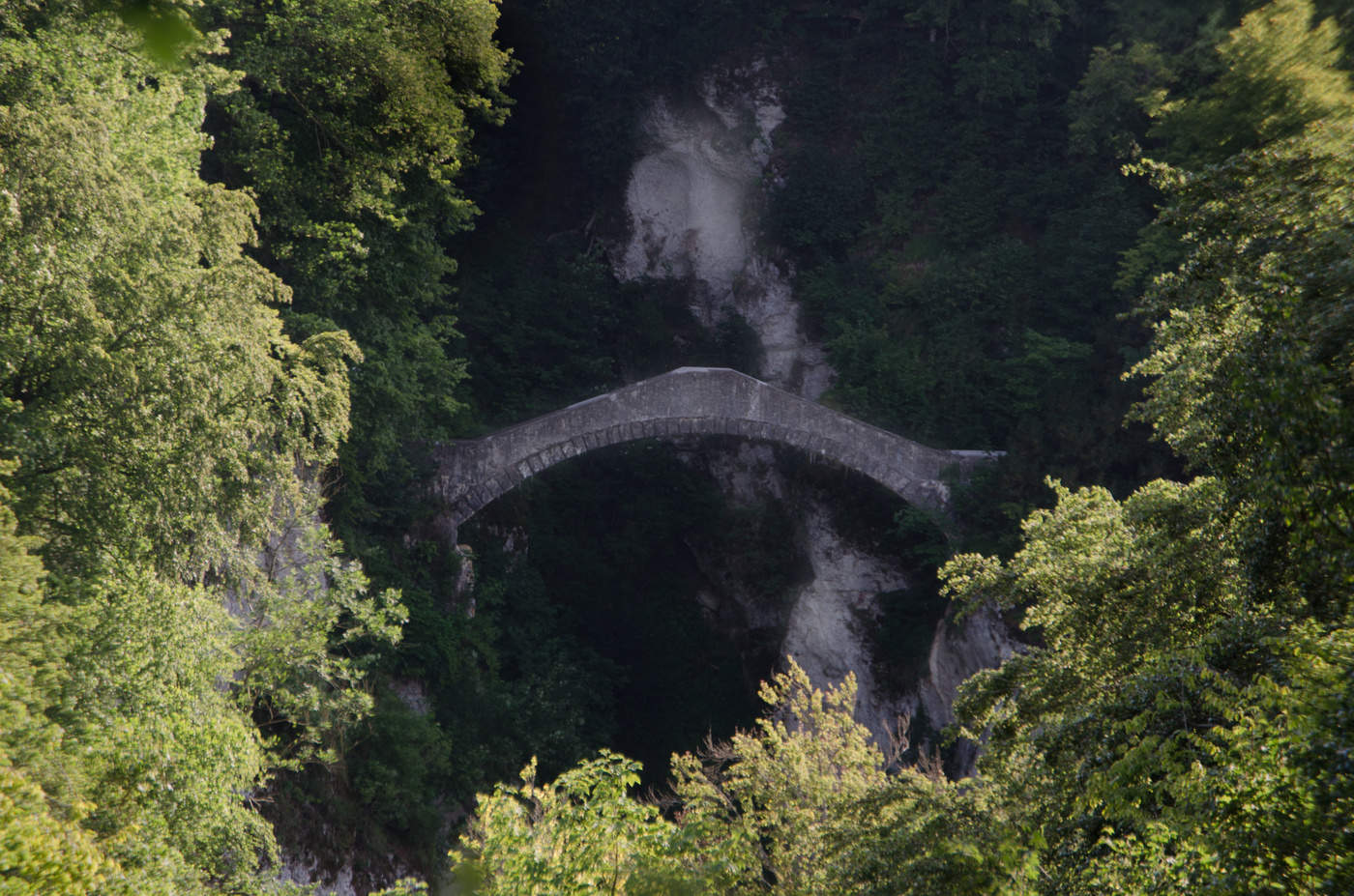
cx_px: 677
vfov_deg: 7.9
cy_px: 448
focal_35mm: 174
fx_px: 6530
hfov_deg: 11.8
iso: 125
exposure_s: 1/30
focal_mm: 116
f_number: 8
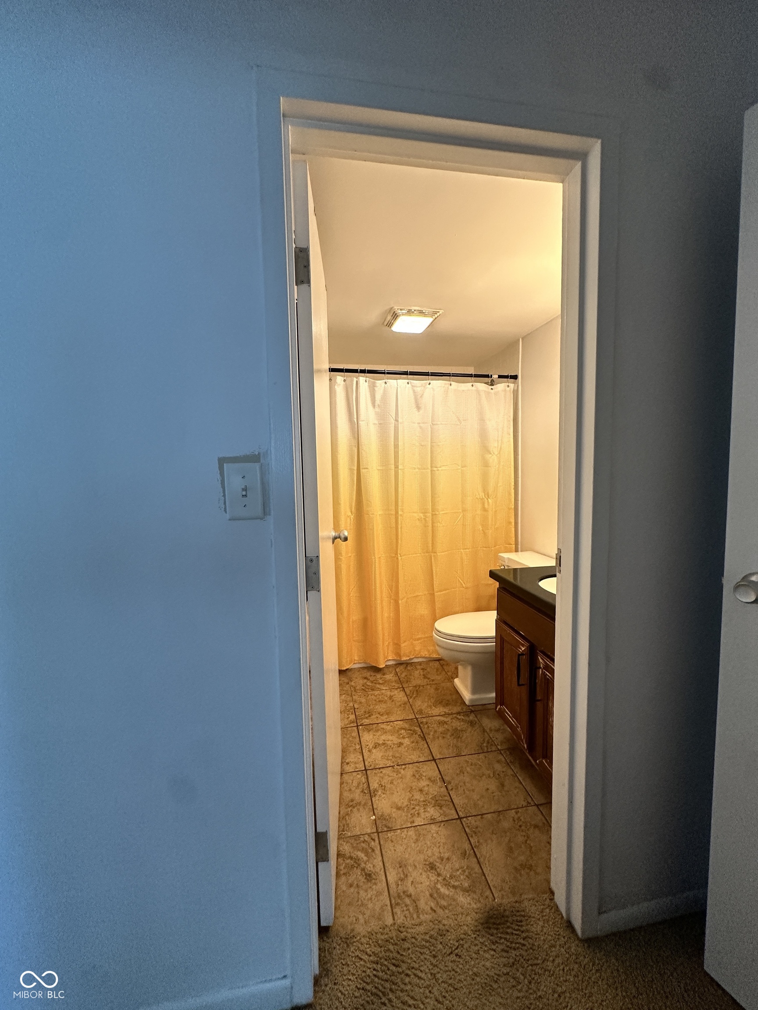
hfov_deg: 85.7
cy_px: 505
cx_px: 379
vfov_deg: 102.1
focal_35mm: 14
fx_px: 409
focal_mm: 2.22
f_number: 2.2
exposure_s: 1/120
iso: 250
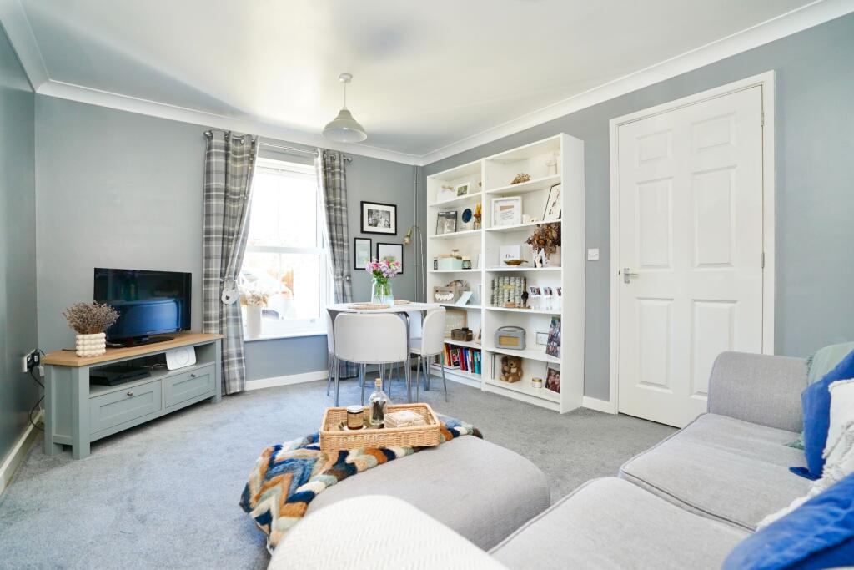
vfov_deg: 73.8
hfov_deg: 96.7
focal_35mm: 16
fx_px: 380
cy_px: 285
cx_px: 427
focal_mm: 16
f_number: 3.5
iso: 1600
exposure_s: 1/160
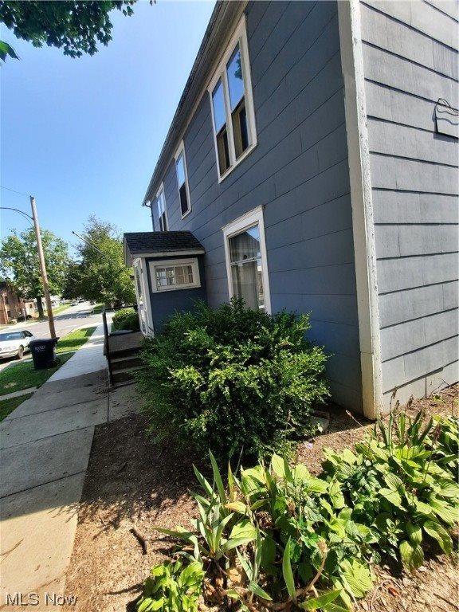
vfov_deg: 106.2
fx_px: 230
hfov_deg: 89.9
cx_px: 230
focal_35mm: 13
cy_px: 306
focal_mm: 1.74
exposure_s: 1/591
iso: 40
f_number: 2.2
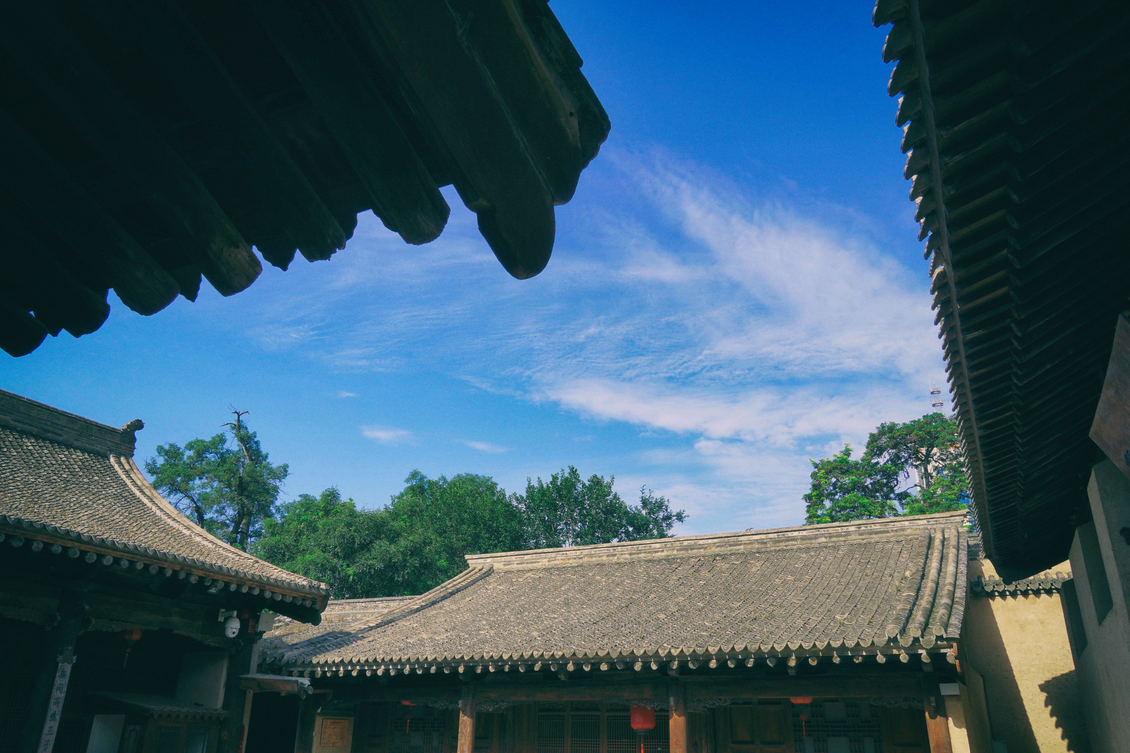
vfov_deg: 47.9
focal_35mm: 27
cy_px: 376
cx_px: 565
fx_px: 847
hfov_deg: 67.4
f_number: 14
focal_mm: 18
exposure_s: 1/80
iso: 100
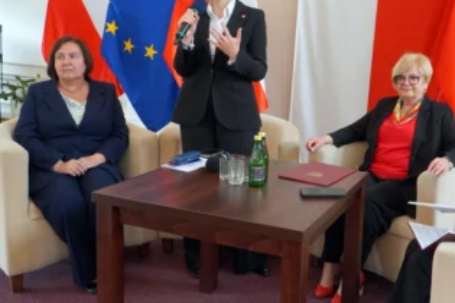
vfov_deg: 32.7
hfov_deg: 47.0
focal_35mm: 41
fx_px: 515
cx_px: 299
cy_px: 121
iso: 1250
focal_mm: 19
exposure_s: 1/160
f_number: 4
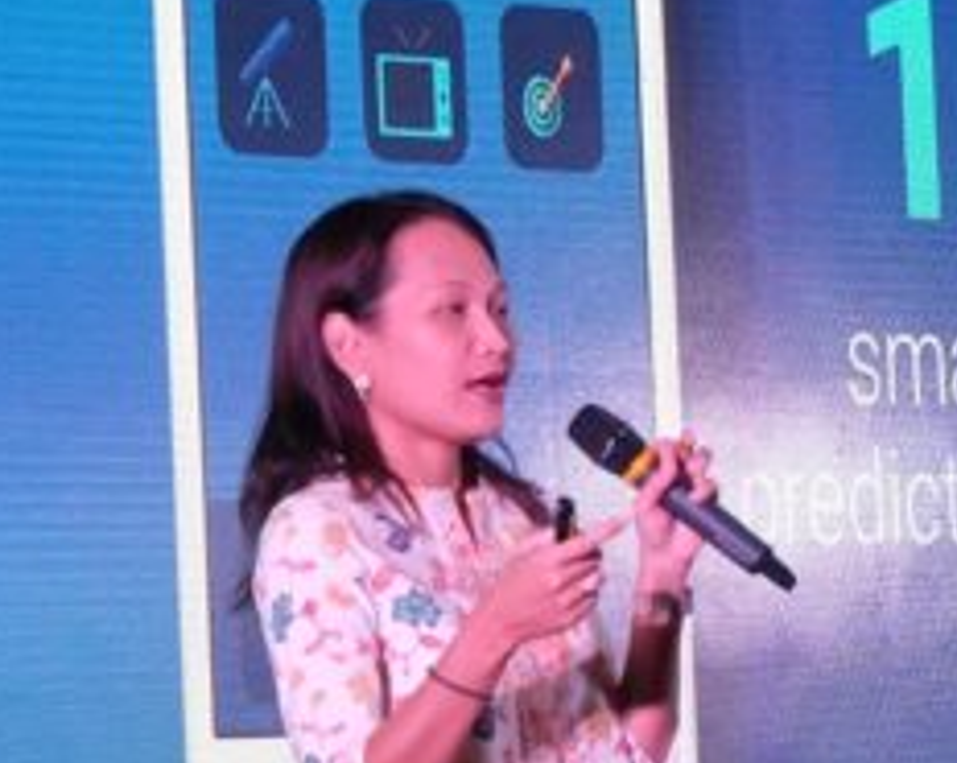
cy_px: 390
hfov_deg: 7.9
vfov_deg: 6.4
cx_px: 1229
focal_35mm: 243
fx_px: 6874
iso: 6400
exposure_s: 1/450
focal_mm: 50
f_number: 6.4
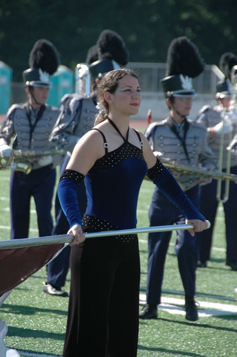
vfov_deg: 6.9
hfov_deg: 4.6
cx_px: 118
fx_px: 2970
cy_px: 178
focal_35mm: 300
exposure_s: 1/320
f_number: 5.6
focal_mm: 200
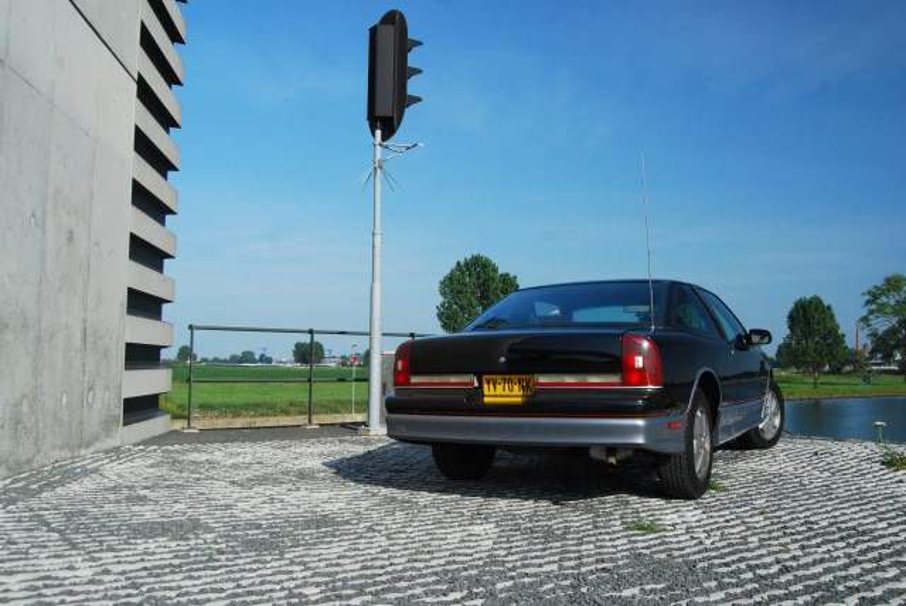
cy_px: 303
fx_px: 831
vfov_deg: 40.0
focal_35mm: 33
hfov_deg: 57.2
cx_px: 453
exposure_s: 1/320
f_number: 9
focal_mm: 22
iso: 400
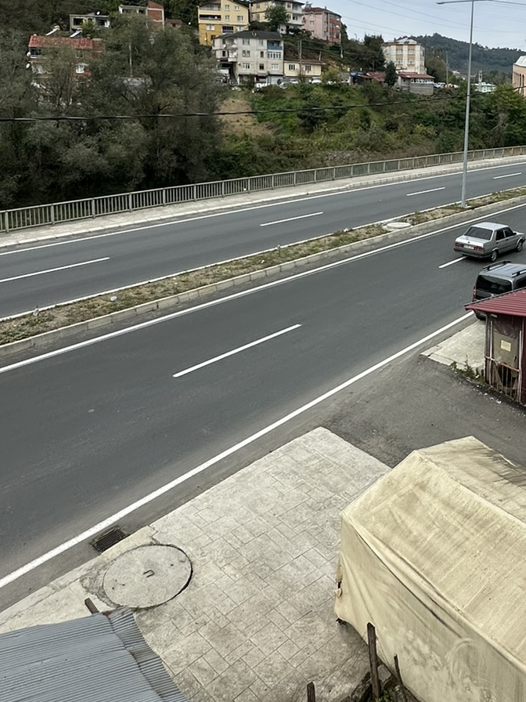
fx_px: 648
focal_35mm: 32
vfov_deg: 54.0
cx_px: 421
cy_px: 168
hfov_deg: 42.2
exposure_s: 1/1689
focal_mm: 2.22
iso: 40
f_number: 2.2
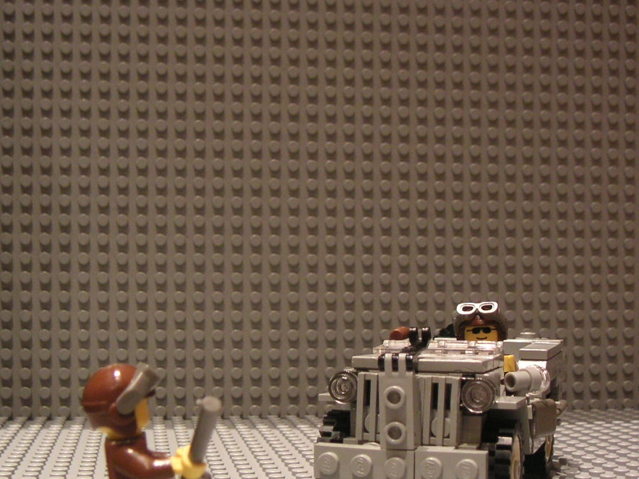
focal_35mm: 55
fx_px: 1015
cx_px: 276
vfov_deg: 26.5
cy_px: 282
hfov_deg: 34.9
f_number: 2.8
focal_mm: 6
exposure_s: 1/4
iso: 100
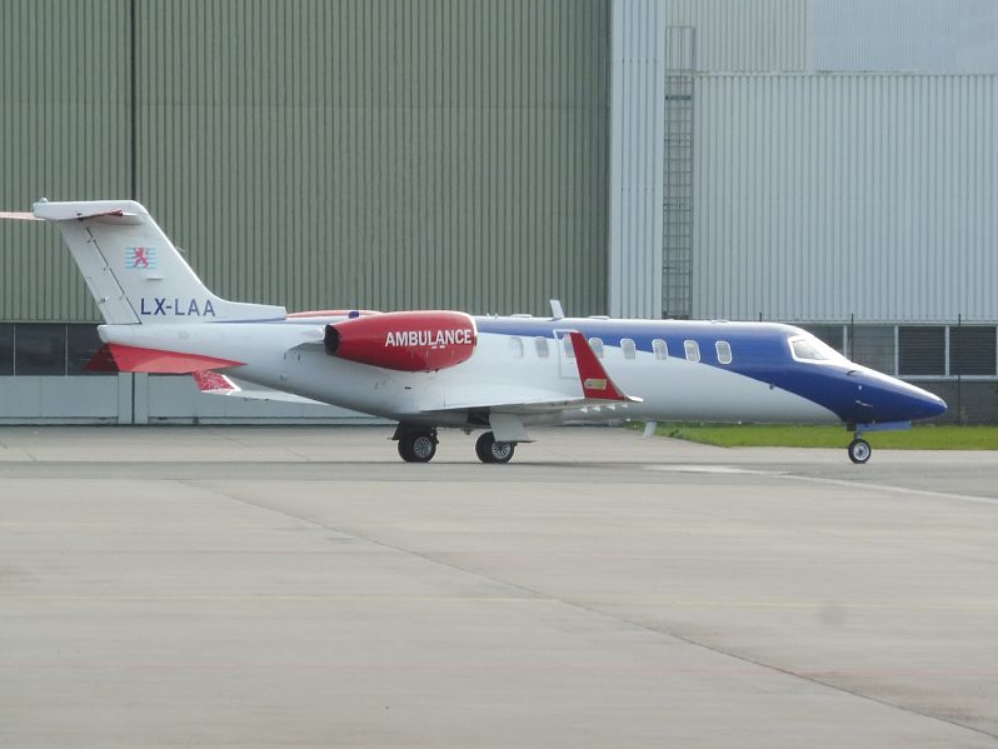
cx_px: 512
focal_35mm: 467
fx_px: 13468
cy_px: 315
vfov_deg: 3.2
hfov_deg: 4.2
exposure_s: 1/125
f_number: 6.3
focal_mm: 65
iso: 100
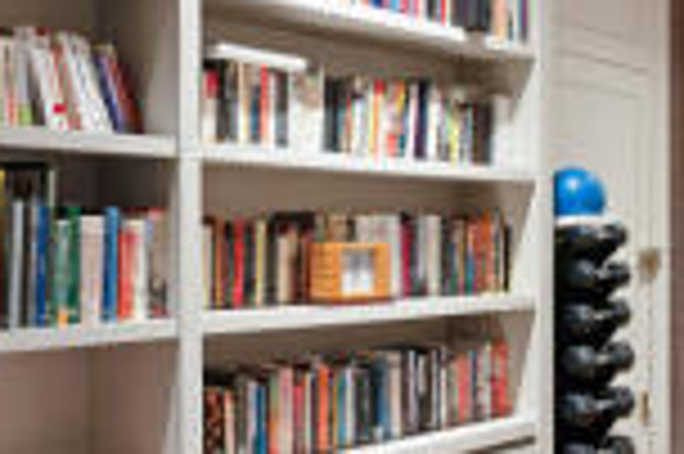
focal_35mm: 50
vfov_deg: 26.9
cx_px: 648
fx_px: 949
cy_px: 236
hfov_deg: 36.5
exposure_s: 1/1.25
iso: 200
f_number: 11
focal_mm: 16
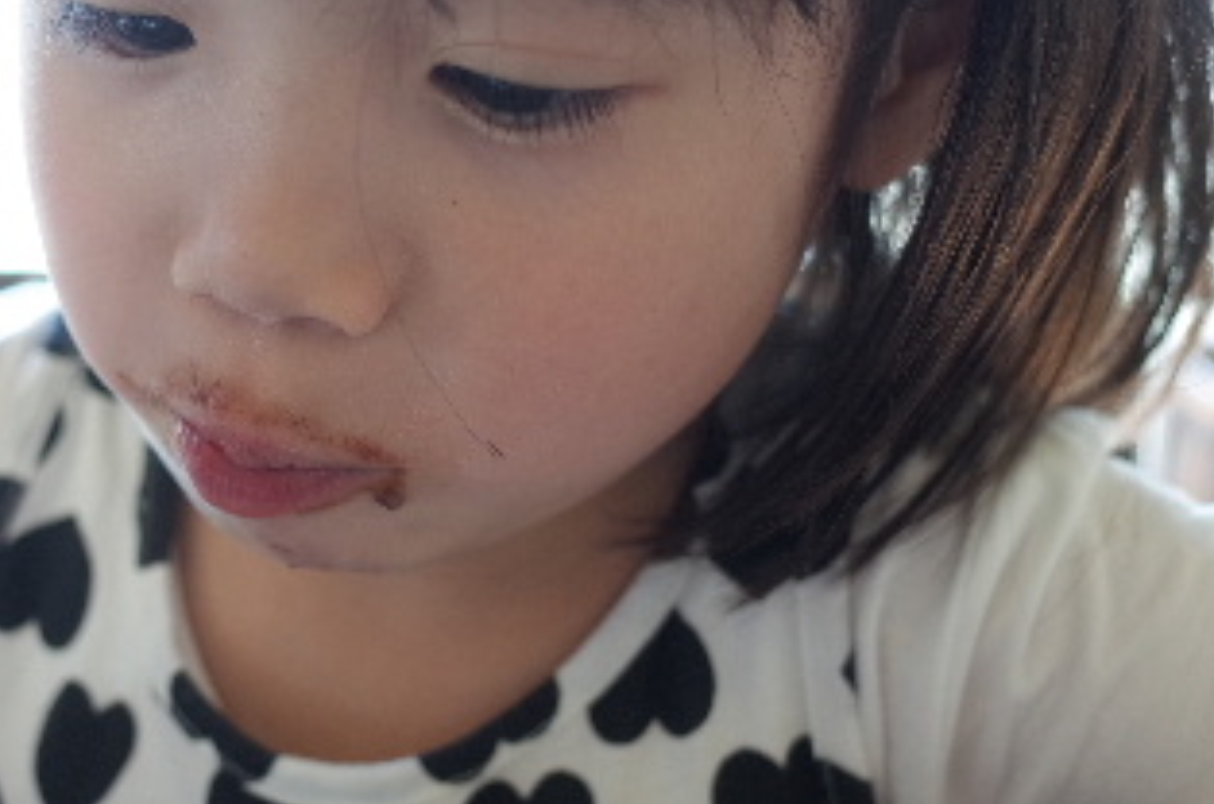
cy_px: 352
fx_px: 1918
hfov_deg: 34.7
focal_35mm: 57
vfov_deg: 23.7
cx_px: 371
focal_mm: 18.3
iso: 400
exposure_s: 1/40
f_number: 2.8
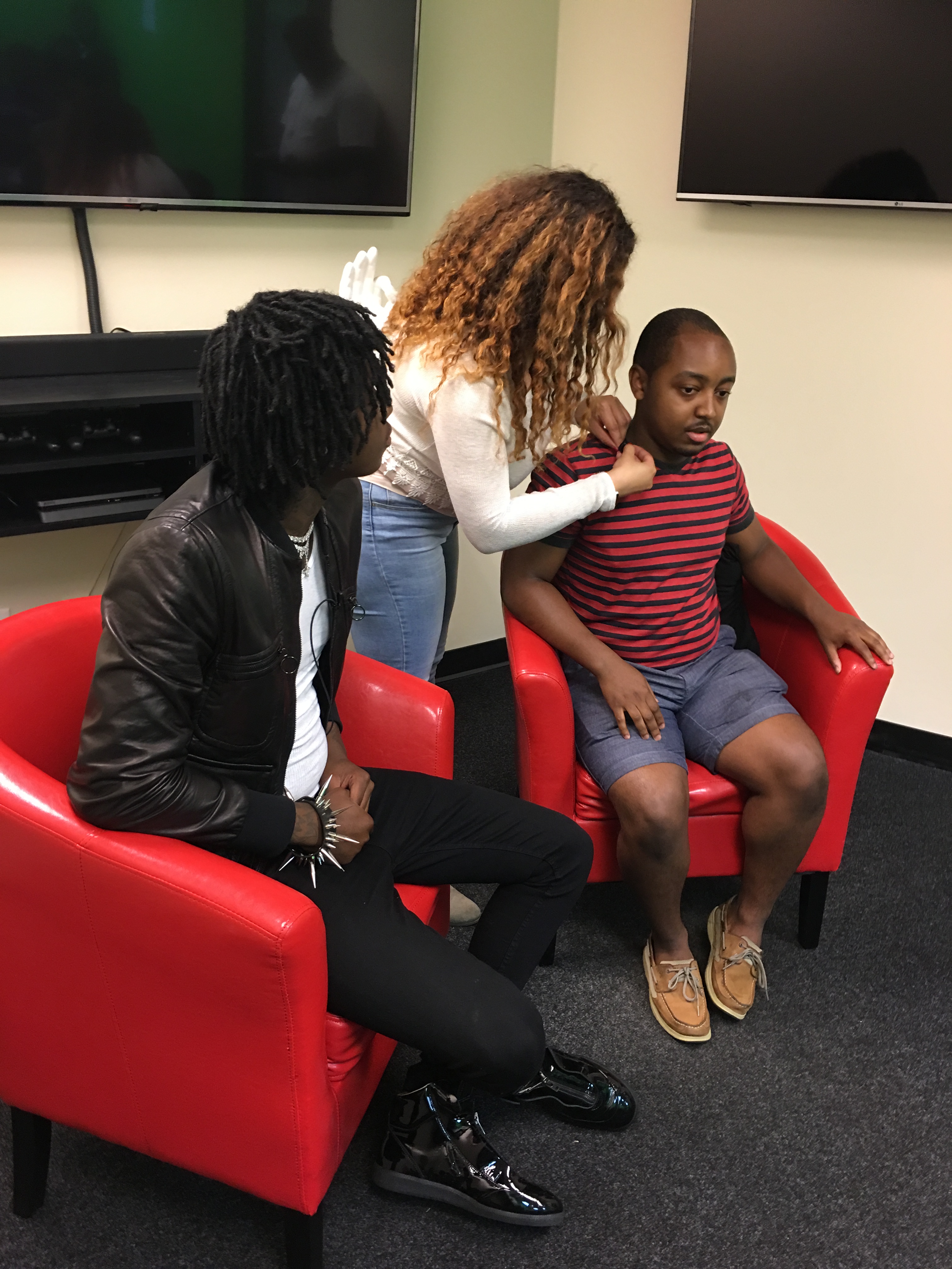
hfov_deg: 48.2
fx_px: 1063
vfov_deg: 61.7
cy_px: 634
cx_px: 476
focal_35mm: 29
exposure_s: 1/15
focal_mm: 4.15
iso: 50
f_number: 2.2
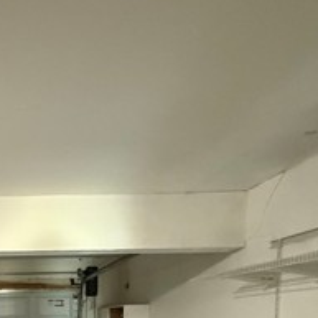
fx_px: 426
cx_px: -12
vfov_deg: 34.9
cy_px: 354
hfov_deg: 36.2
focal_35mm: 41
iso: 1000
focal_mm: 2.22
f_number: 2.2
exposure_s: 1/60
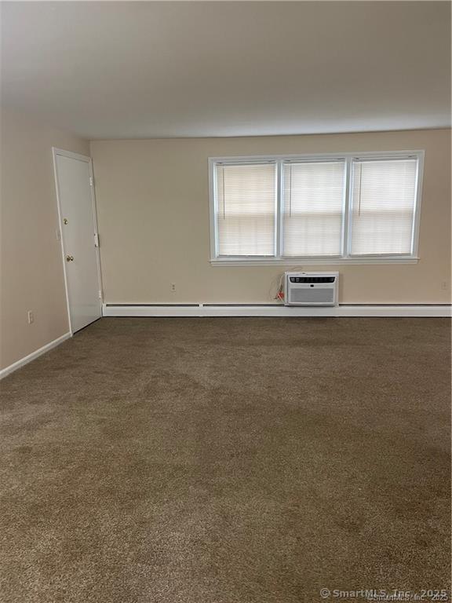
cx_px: 226
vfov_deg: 67.3
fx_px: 453
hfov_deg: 53.1
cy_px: 302
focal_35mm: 26
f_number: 1.6
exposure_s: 1/60
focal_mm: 4.2
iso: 200
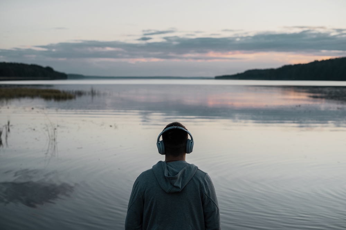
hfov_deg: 39.6
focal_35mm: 50
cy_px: 115
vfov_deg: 27.0
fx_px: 481
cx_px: 173
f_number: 3.2
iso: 250
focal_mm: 50
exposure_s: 1/320
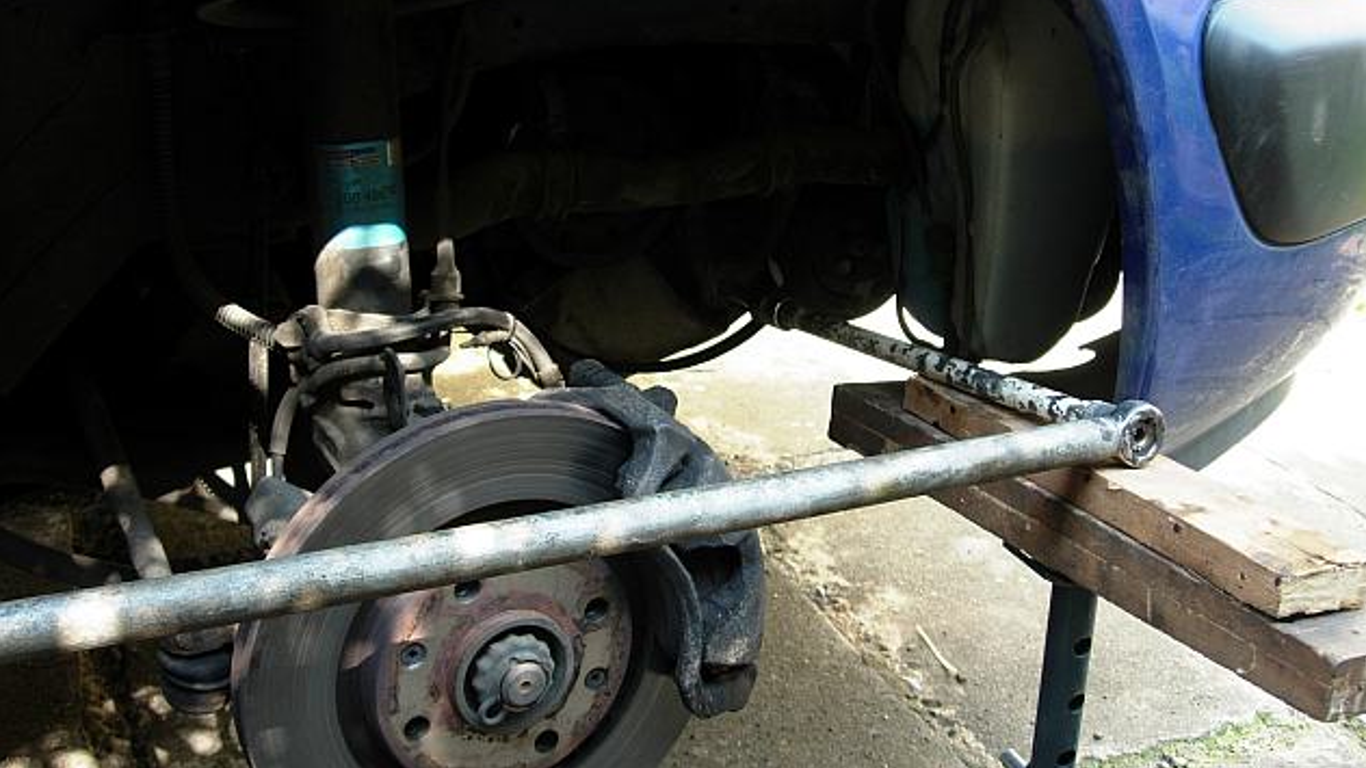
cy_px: 357
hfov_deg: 48.4
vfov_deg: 28.3
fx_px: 1521
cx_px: 691
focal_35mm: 42
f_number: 2.8
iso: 64
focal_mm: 7.8
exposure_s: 1/111
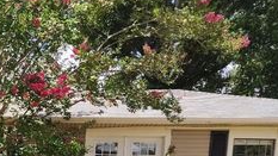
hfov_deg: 33.9
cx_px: -1
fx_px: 413
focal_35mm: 56
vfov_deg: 19.6
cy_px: 208
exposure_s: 1/714
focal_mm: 5.56
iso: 100
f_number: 1.8
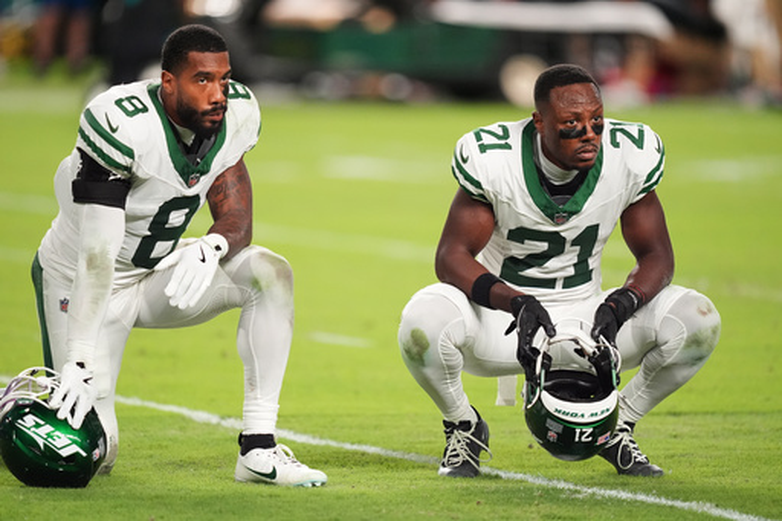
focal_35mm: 400
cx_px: 391
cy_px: 260
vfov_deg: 3.4
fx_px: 8686
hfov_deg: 5.2
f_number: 2.8
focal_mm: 400
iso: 4000
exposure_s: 1/2000
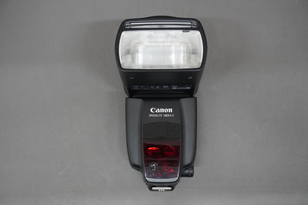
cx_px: 154
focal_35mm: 40
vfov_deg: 33.0
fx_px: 346
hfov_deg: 48.0
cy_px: 102
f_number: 10
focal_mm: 27
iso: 4000
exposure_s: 1/50
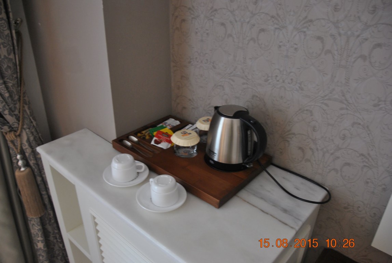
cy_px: 132
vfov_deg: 48.1
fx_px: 294
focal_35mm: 27
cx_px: 196
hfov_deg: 67.3
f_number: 3.5
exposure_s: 1/20
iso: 400
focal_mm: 18
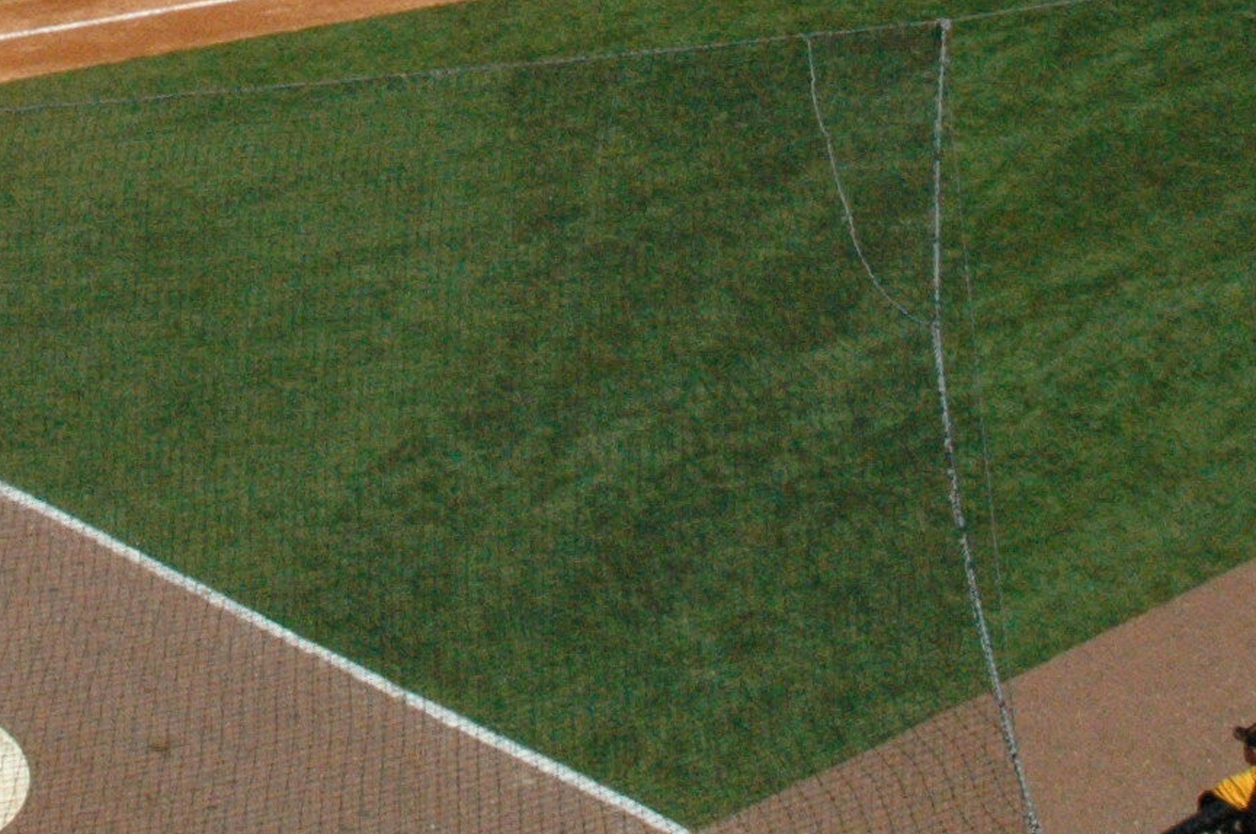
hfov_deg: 21.2
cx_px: 97
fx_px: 3276
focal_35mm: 94
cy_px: -514
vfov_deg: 13.5
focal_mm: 18
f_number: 16
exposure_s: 1/1000
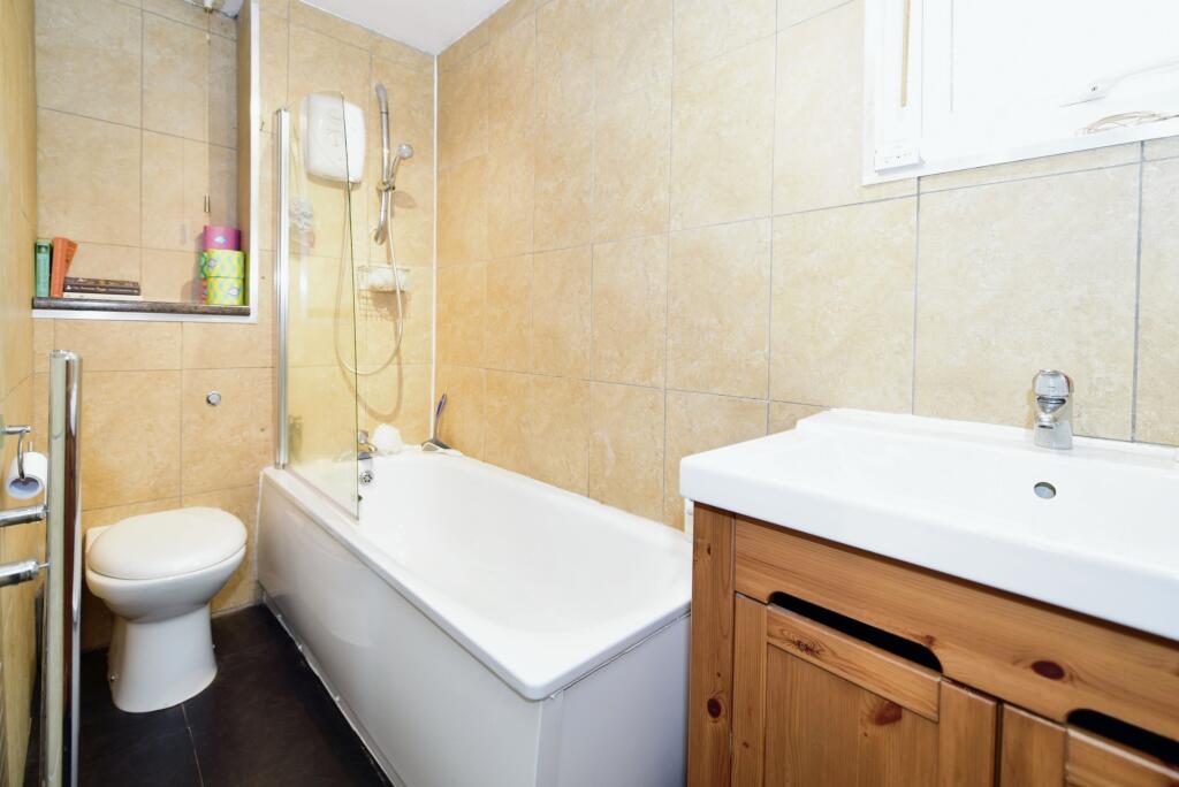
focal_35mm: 14
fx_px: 459
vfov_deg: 81.3
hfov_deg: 104.2
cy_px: 394
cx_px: 590
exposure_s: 1/30
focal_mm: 14
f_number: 2.8
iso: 400
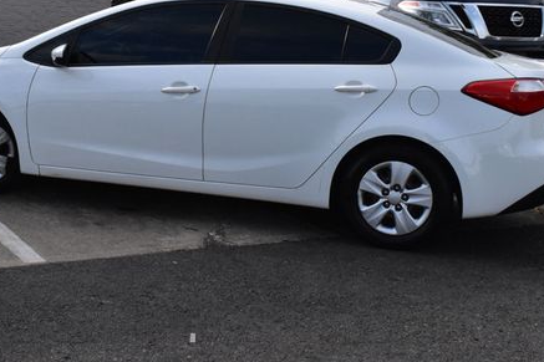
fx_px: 963
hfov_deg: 31.4
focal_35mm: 64
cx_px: 200
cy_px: 100
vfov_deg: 21.2
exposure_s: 1/2000
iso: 2500
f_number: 14
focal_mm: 29
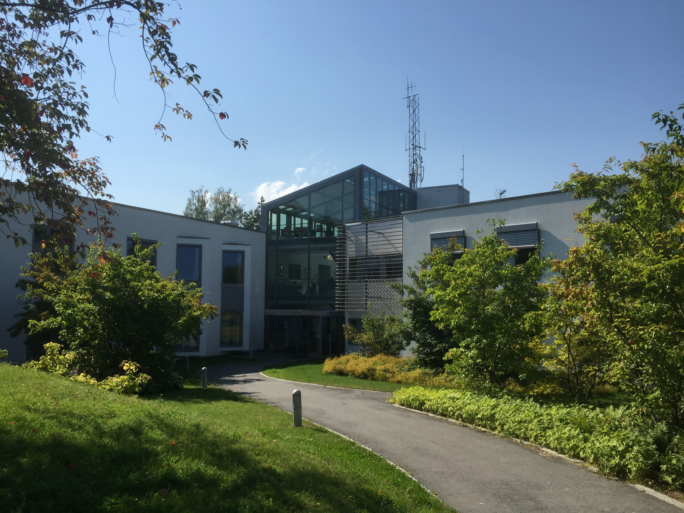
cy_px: 256
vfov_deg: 48.2
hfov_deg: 61.7
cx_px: 342
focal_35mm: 29
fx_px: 573
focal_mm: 4.15
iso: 32
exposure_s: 1/2825
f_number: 2.2
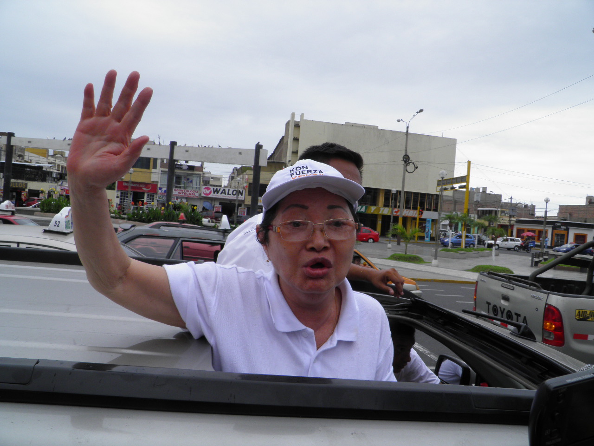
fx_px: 480
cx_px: 297
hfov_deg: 63.4
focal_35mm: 28
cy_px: 223
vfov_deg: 49.7
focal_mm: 4.9
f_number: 5.7
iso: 50
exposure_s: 1/200
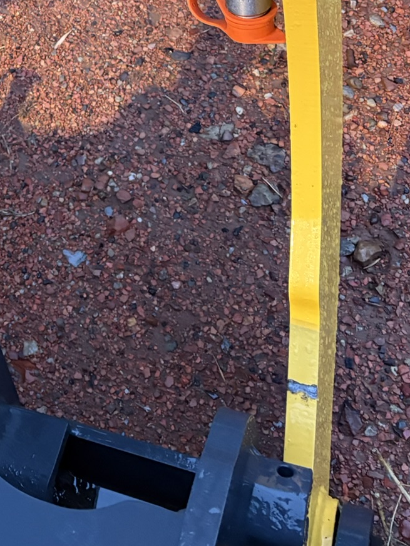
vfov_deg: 29.2
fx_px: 963
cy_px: -25
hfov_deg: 22.7
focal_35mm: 61
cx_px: -41
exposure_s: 1/30
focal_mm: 5.96
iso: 640
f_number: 1.6
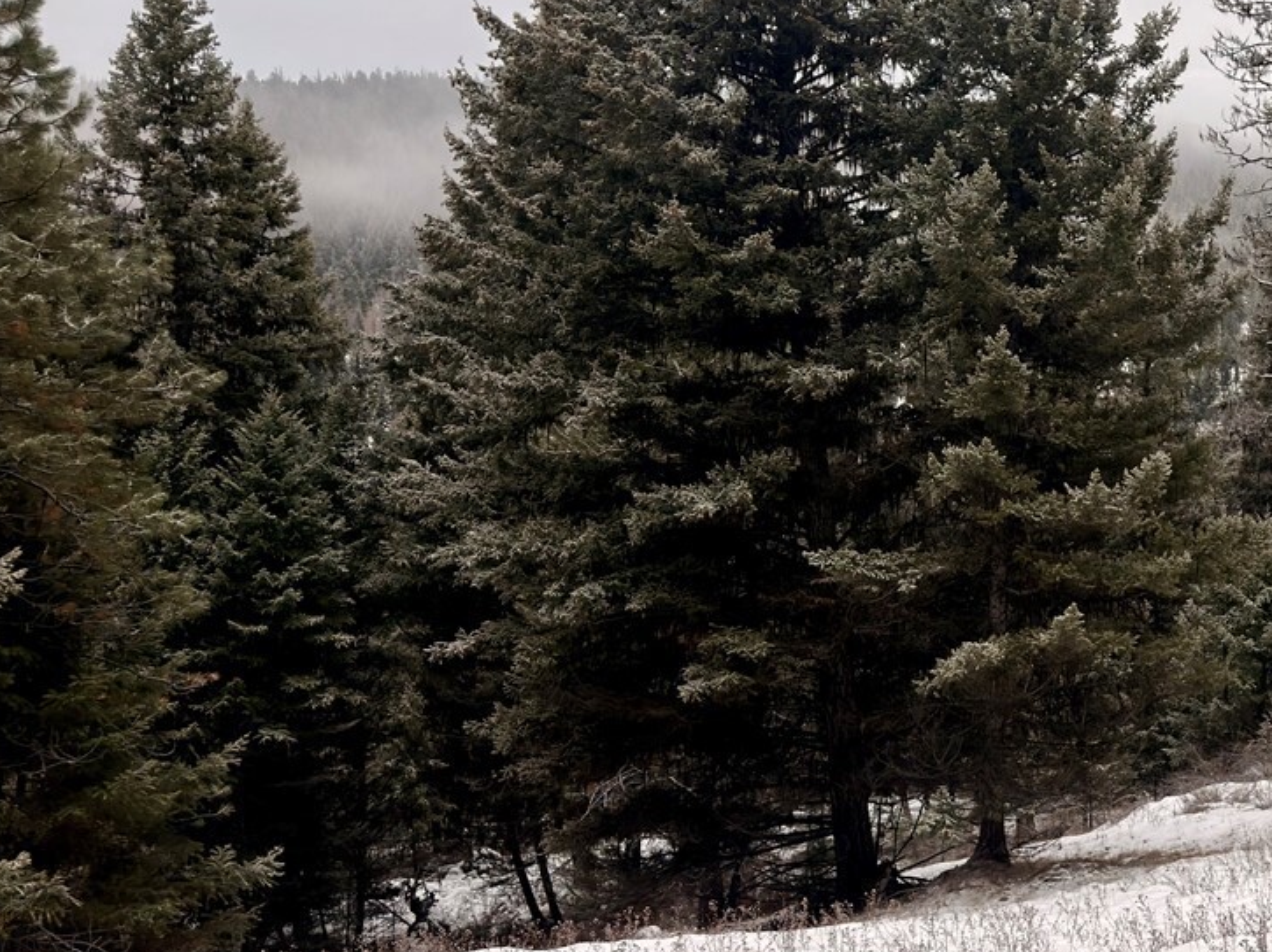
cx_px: 1339
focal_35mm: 53
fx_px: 1947
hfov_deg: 32.6
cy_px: 430
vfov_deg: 27.5
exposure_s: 1/639
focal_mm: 6.76
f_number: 1.78
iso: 64
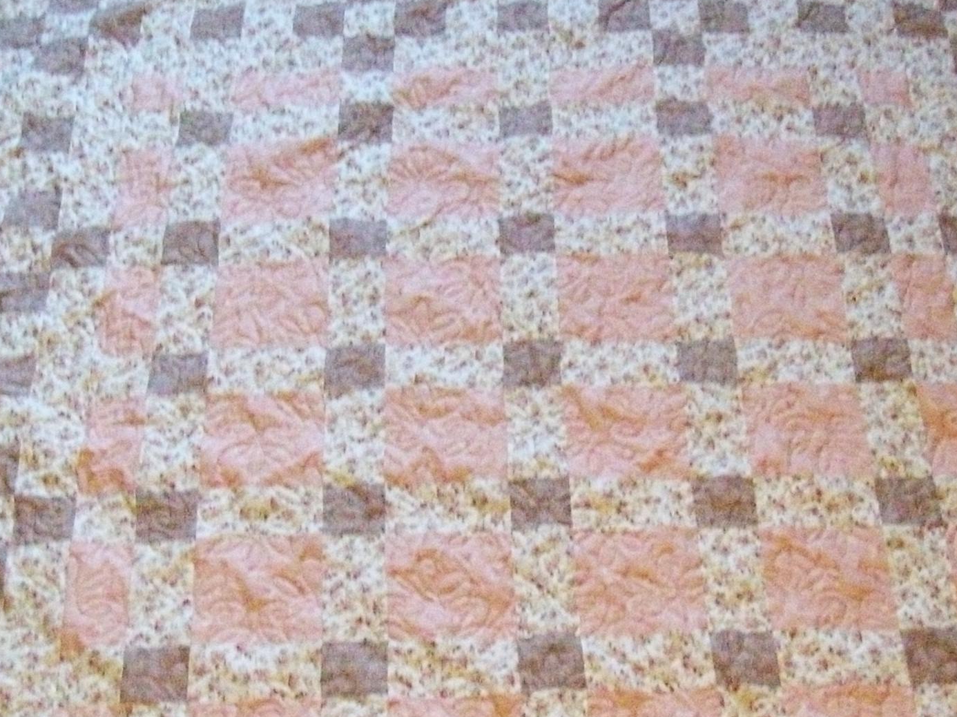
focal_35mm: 74
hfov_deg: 26.3
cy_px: 566
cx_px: 514
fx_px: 2045
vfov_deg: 19.7
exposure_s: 1/128
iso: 724
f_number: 2.7
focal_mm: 6
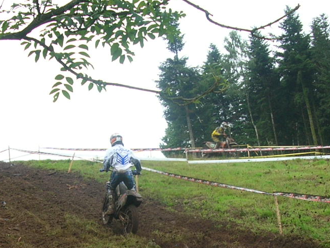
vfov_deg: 16.9
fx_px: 820
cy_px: 225
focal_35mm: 86
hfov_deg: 22.8
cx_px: 173
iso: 50
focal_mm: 5.8
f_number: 2.8
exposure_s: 1/278
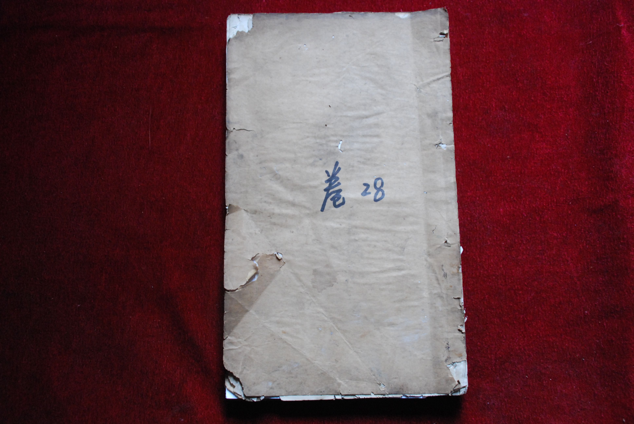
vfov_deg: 37.0
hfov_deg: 53.1
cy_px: 212
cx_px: 317
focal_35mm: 36
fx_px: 635
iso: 1600
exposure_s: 1/30
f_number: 4
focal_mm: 24
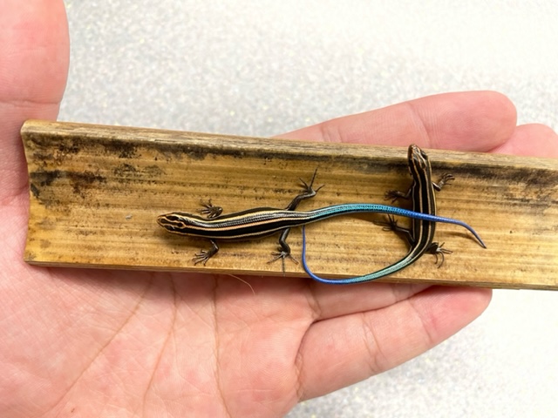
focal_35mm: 26
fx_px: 419
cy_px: 209
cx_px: 279
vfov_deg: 53.1
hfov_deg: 67.3
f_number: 1.6
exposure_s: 1/50
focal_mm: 4.2
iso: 160
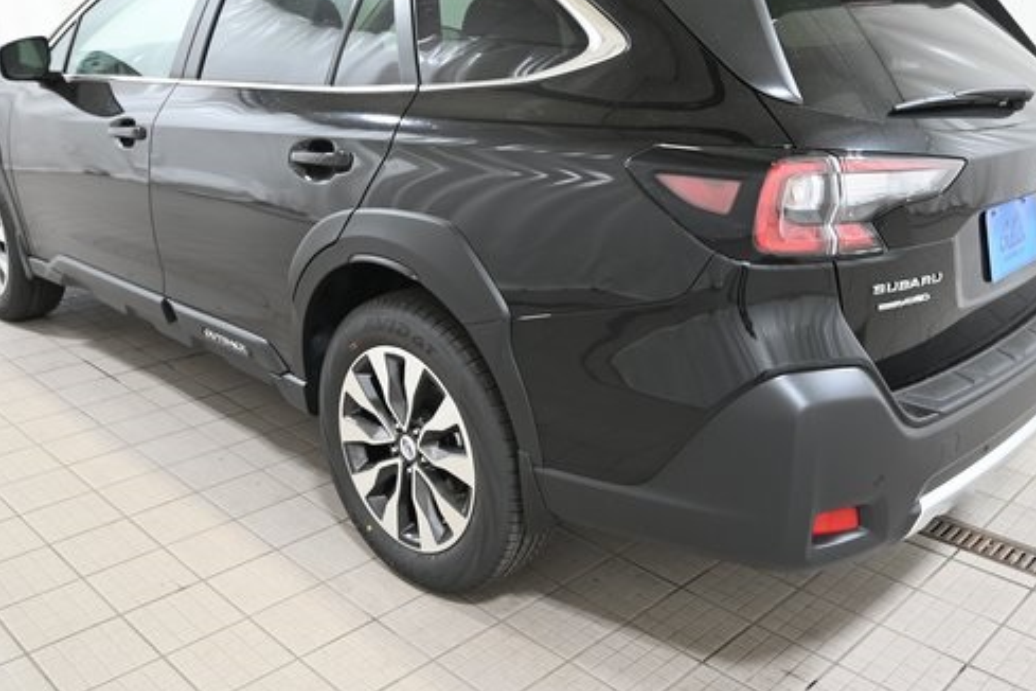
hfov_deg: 55.8
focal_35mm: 34
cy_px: 248
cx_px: 534
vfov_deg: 38.6
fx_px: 978
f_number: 5
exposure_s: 1/30
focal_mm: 26
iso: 640
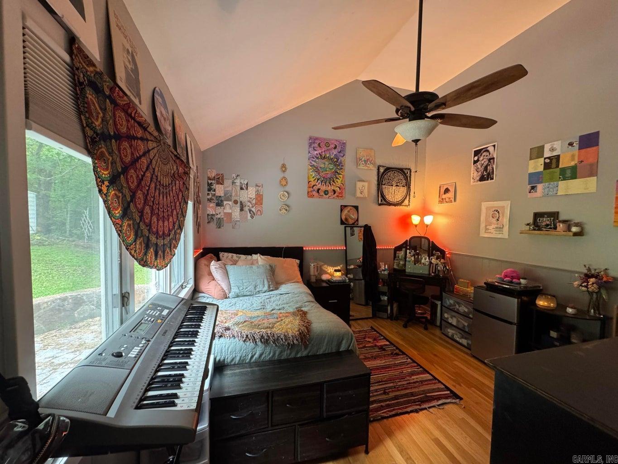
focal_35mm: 14
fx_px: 250
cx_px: 309
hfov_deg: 102.1
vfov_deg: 85.7
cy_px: 232
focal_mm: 2.22
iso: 320
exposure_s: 1/60
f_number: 2.2
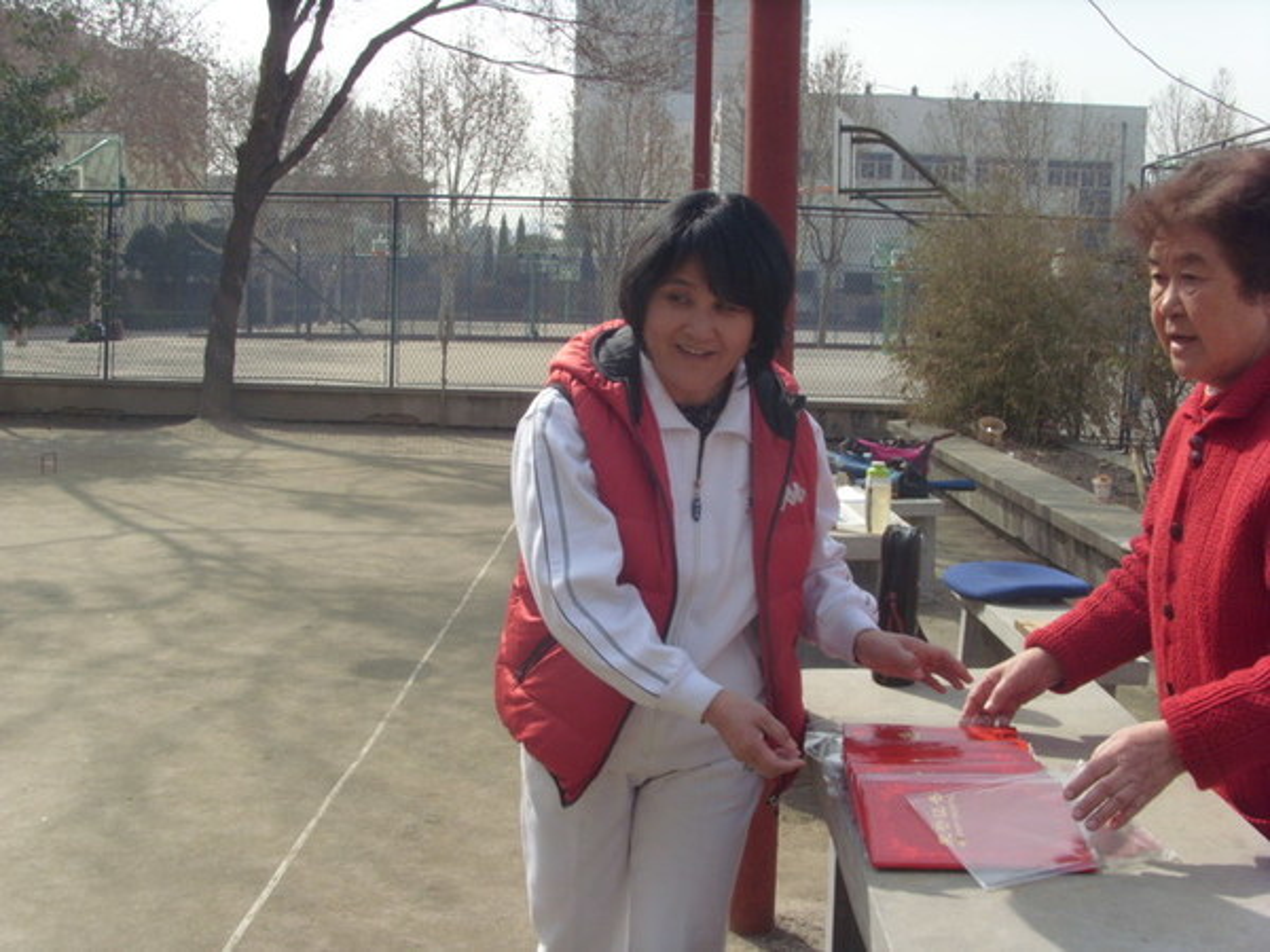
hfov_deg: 51.4
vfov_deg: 39.7
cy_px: 476
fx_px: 1321
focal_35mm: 36
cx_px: 635
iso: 80
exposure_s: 1/350
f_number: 5.5
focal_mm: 6
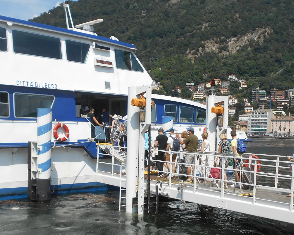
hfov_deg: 38.7
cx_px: 169
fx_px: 418
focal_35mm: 48
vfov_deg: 31.3
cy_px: 153
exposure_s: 1/1600
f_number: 3.2
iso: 80
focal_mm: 4.6
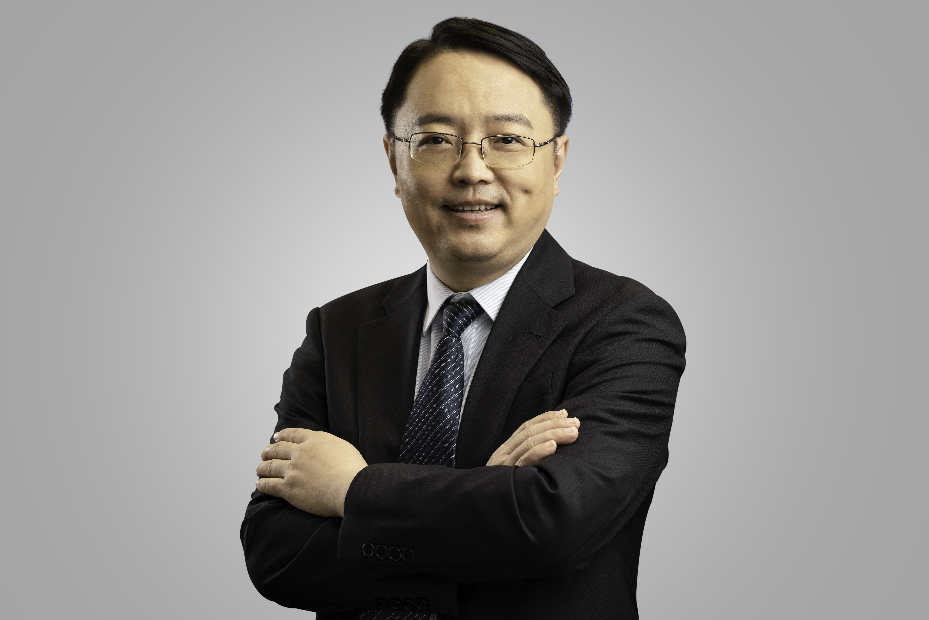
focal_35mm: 116
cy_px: 310
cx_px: 464
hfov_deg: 17.6
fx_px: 2993
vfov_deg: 11.8
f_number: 4
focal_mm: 77.3
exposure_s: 1/125
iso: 800
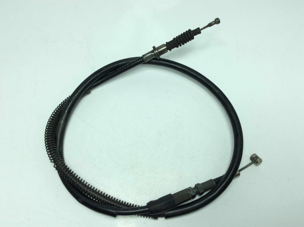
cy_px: 114
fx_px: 281
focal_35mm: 32
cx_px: 152
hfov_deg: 56.9
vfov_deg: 44.1
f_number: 2.4
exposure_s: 1/566
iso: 32
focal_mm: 3.3
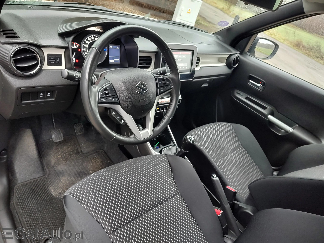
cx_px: 162
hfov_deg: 73.9
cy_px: 122
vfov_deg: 58.9
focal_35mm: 23
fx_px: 215
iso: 277
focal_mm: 5.56
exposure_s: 1/33.3
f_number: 1.8
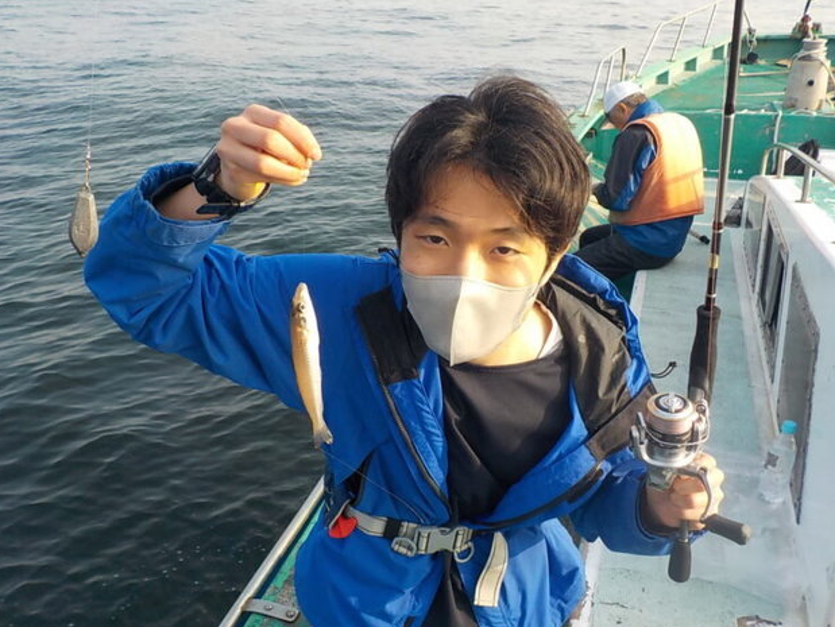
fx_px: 748
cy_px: 311
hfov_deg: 58.3
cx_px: 415
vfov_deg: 45.5
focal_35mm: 31
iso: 125
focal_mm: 4.1
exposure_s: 1/500
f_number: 3.3
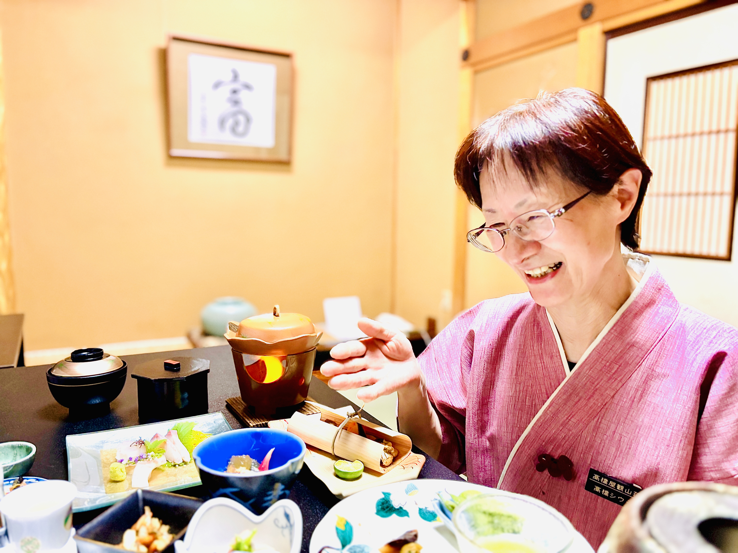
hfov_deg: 67.3
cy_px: 276
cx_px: 369
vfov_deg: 53.1
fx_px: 554
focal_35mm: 26
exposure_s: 1/33
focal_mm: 5.96
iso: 400
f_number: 1.6
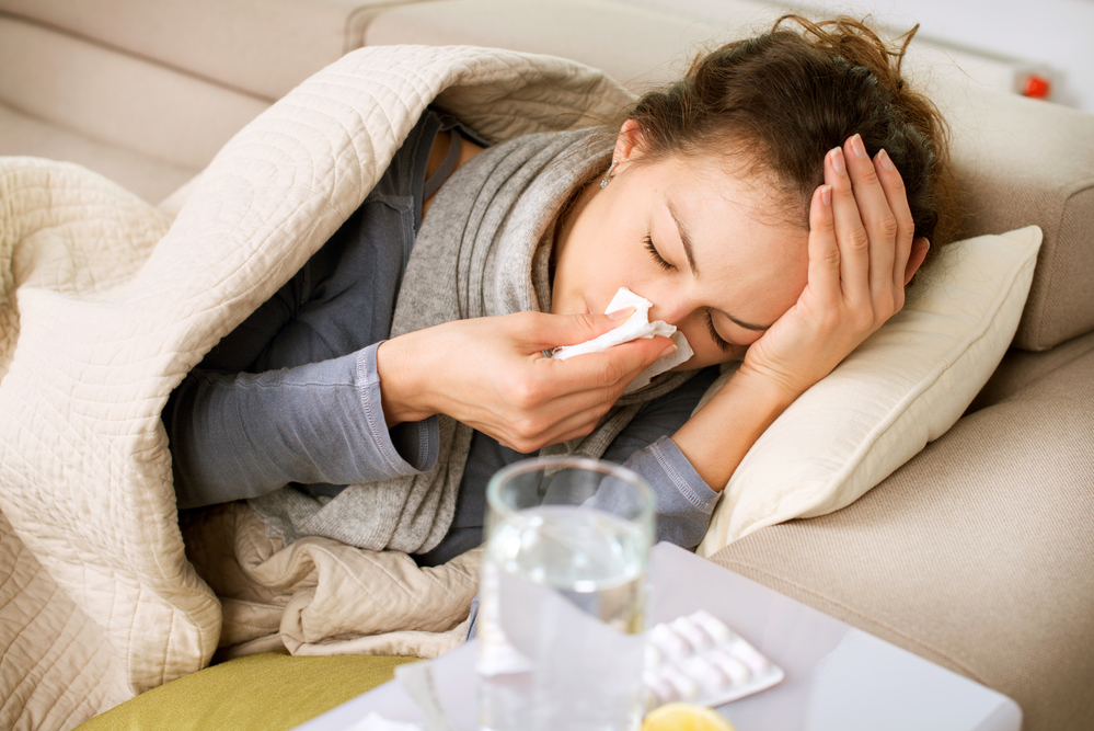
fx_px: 1520
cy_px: 366
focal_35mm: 50
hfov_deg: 39.6
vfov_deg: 27.0
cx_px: 547
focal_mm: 50
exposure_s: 1/125
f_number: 4.5
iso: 250
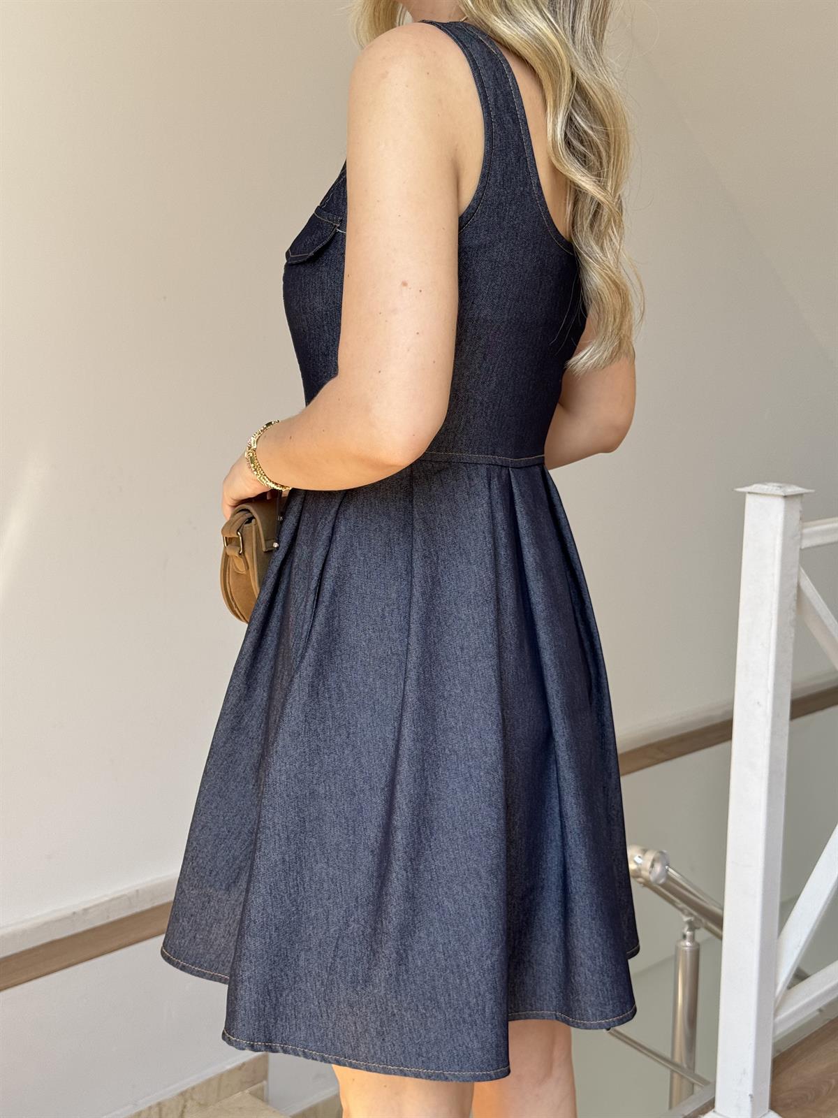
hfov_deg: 30.3
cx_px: 419
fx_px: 1549
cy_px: 559
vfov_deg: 39.7
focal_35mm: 48
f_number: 1.78
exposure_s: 1/180
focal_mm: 6.76
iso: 64
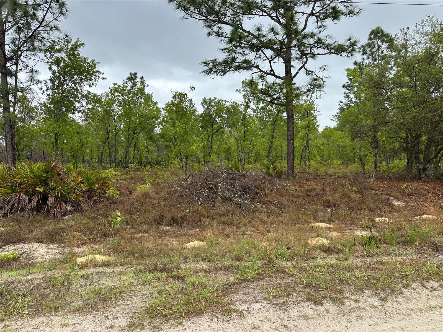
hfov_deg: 71.6
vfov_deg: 56.8
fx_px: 307
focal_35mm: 24
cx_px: 222
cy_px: 166
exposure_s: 1/1541
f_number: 1.78
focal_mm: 6.86
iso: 80
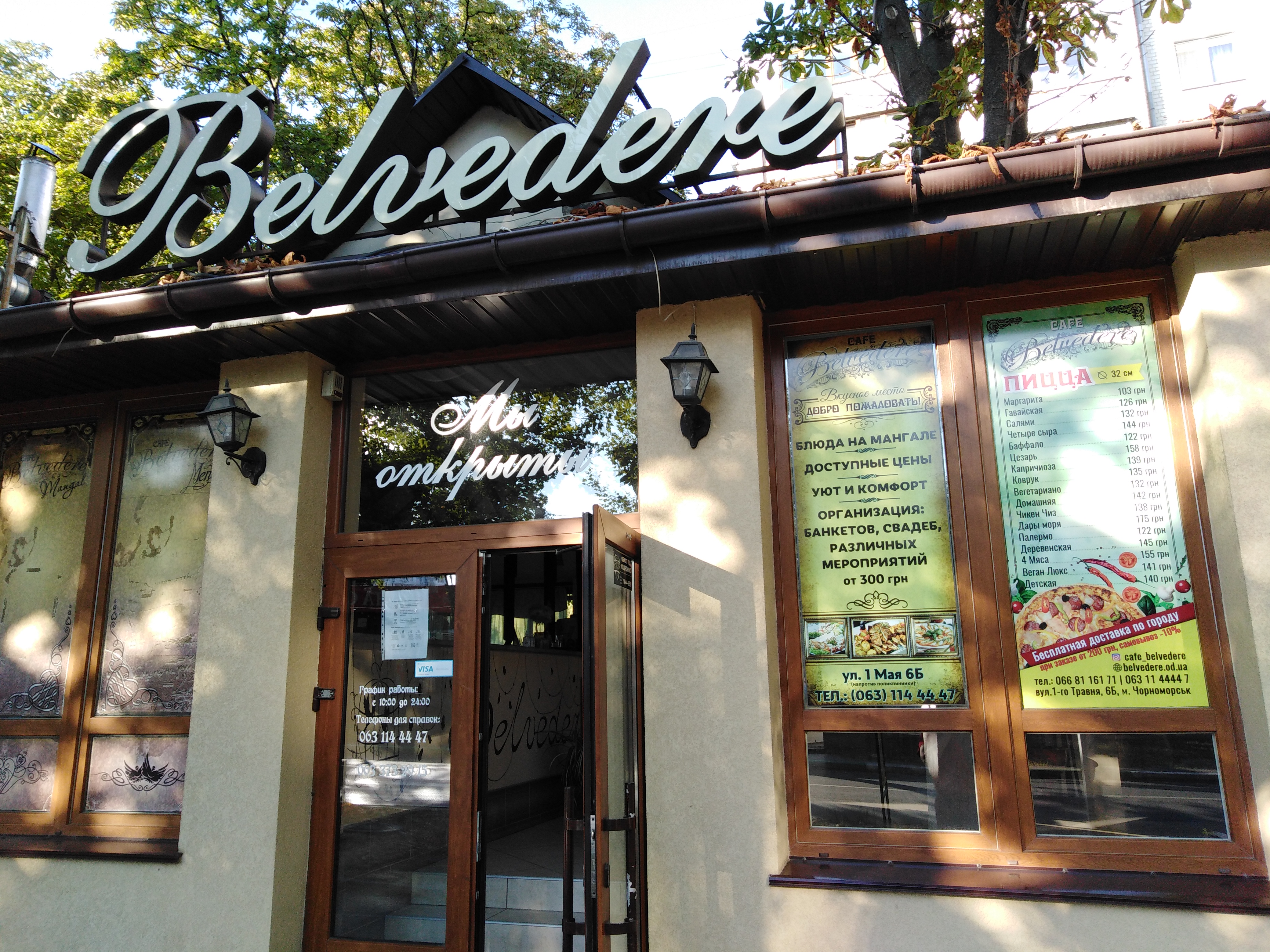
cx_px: 635
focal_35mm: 26
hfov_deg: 67.3
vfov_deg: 53.1
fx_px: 954
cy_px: 476
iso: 100
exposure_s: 1/123
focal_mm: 3.46
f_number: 2.2
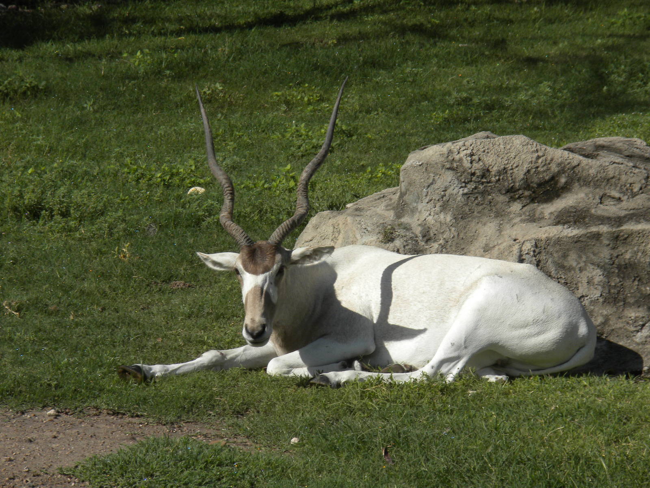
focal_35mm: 238
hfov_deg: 8.3
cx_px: 325
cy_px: 244
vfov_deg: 6.2
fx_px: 4469
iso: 64
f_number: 14
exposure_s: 1/97.8
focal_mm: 42.1
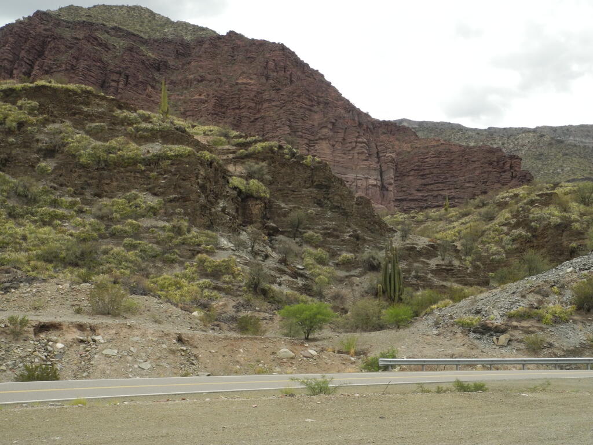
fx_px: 857
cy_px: 222
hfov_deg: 38.2
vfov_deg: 29.1
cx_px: 296
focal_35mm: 50
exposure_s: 1/1600
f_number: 6.3
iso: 400
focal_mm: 10.7
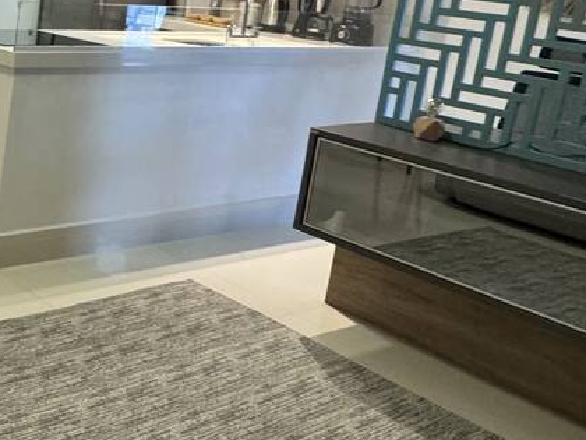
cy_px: 77
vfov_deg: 29.5
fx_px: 813
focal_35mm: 48
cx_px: -130
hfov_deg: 32.3
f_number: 2.2
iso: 320
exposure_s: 1/60
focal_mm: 2.22
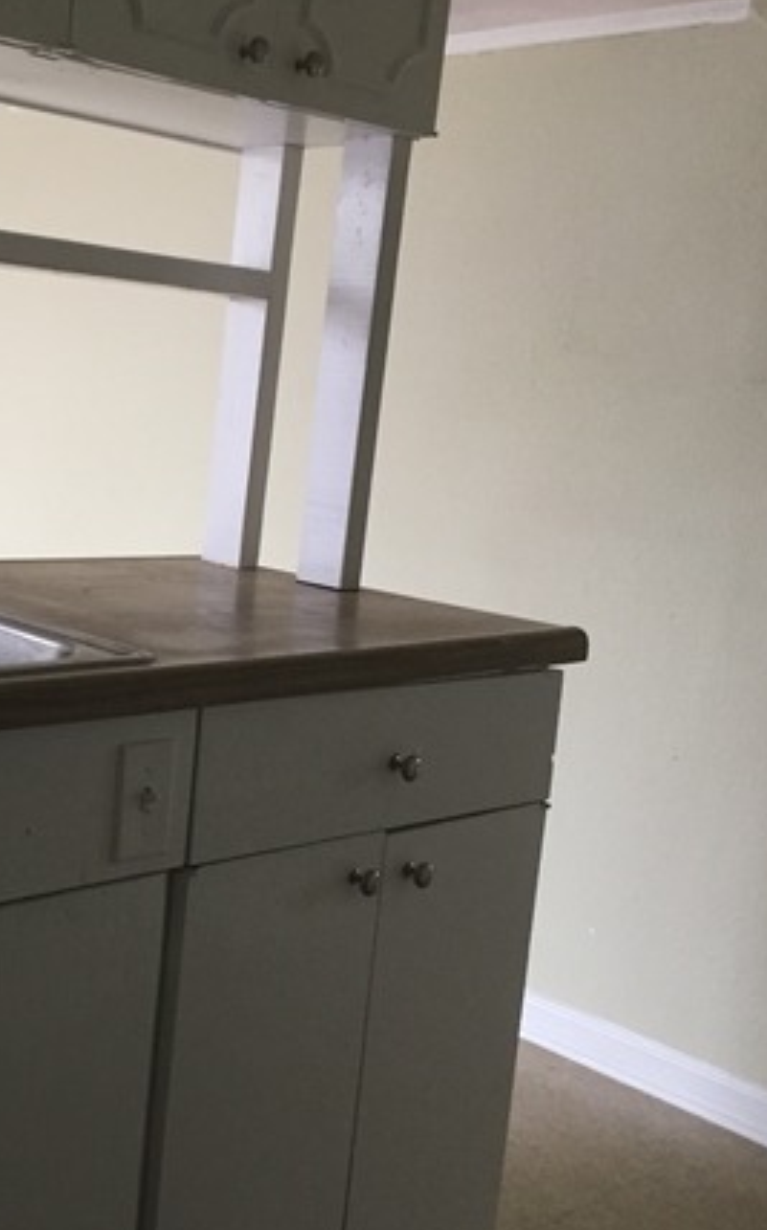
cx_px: 46
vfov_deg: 43.5
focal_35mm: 46
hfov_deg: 26.8
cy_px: 652
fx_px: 1541
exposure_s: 1/30
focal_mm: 4.15
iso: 160
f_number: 2.2
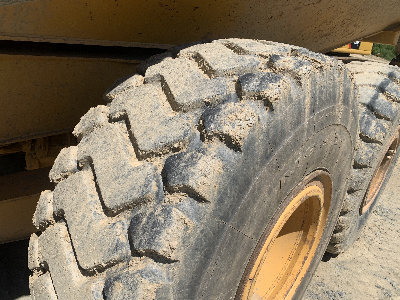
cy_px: 150
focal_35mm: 26
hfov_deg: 67.3
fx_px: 300
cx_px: 200
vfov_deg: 53.1
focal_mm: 4.25
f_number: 1.8
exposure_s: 1/2833
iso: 25
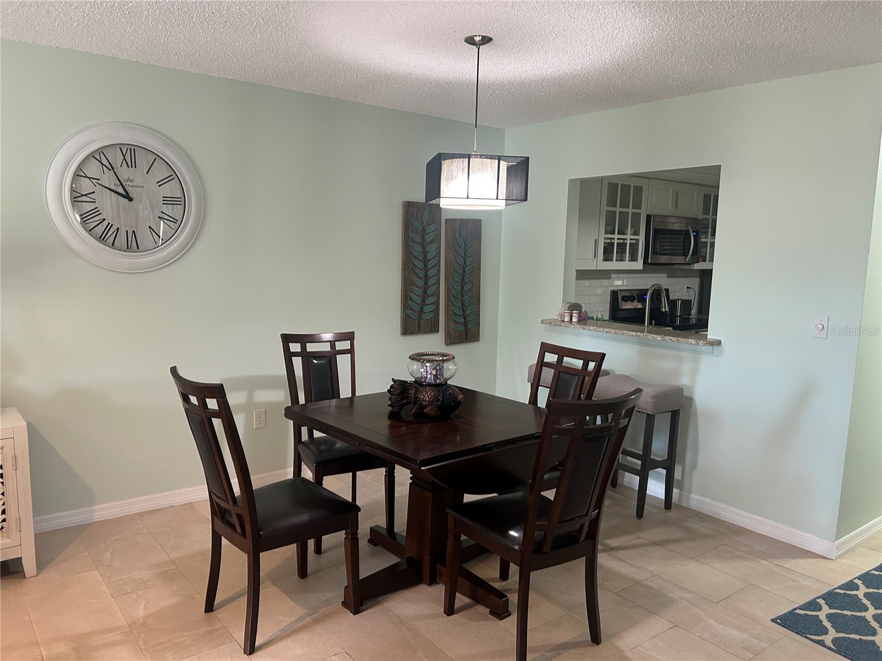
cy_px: 330
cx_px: 441
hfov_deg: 67.3
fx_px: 662
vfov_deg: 53.1
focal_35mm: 26
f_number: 1.5
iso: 250
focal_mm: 5.7
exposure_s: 1/60
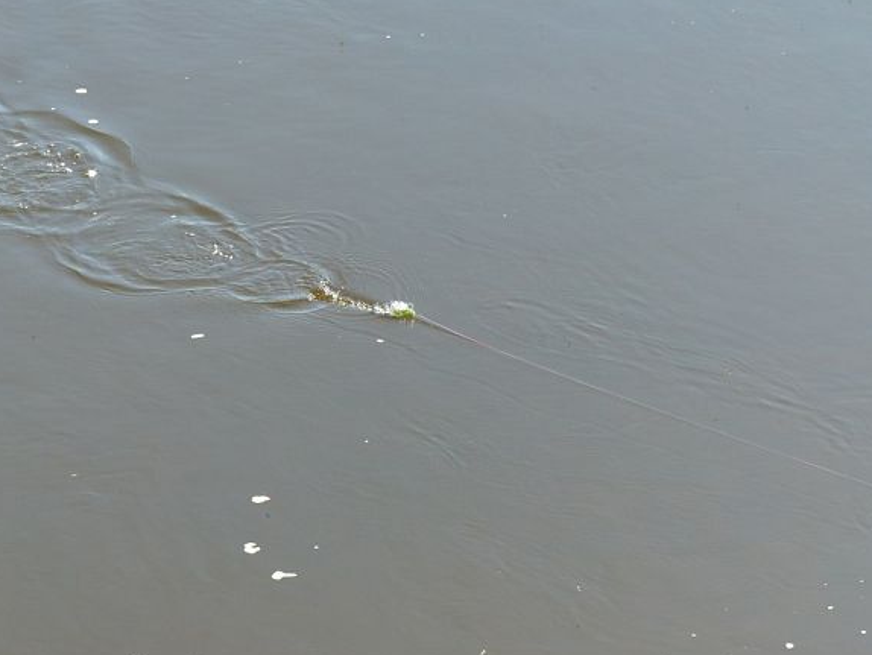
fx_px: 5746
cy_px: 332
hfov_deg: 8.7
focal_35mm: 228
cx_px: 456
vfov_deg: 6.5
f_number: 4
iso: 100
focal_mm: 38.5
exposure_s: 1/320
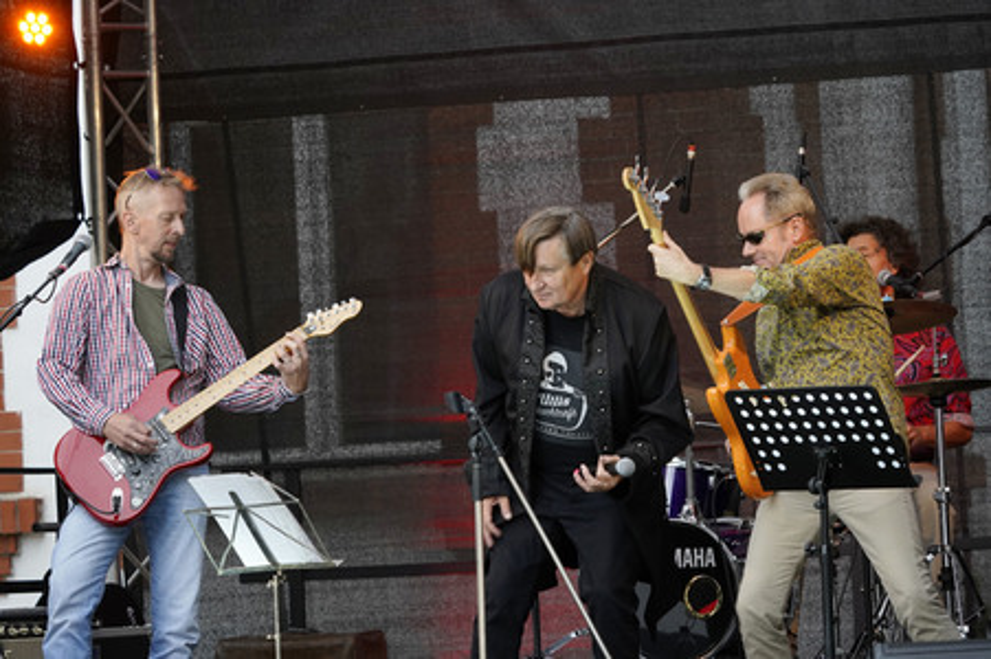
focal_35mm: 200
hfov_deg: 10.3
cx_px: 496
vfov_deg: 6.9
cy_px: 330
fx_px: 5501
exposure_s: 1/160
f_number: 6.3
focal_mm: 200
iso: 1250
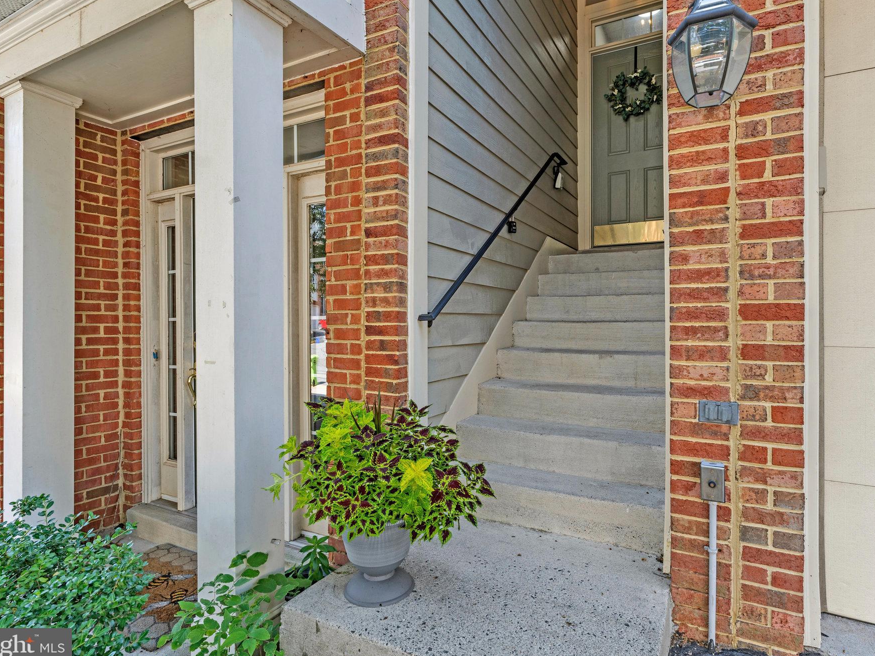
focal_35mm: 18
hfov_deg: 86.2
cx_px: 473
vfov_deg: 70.3
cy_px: 324
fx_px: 466
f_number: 8
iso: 250
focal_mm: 16.4
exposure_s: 1/30
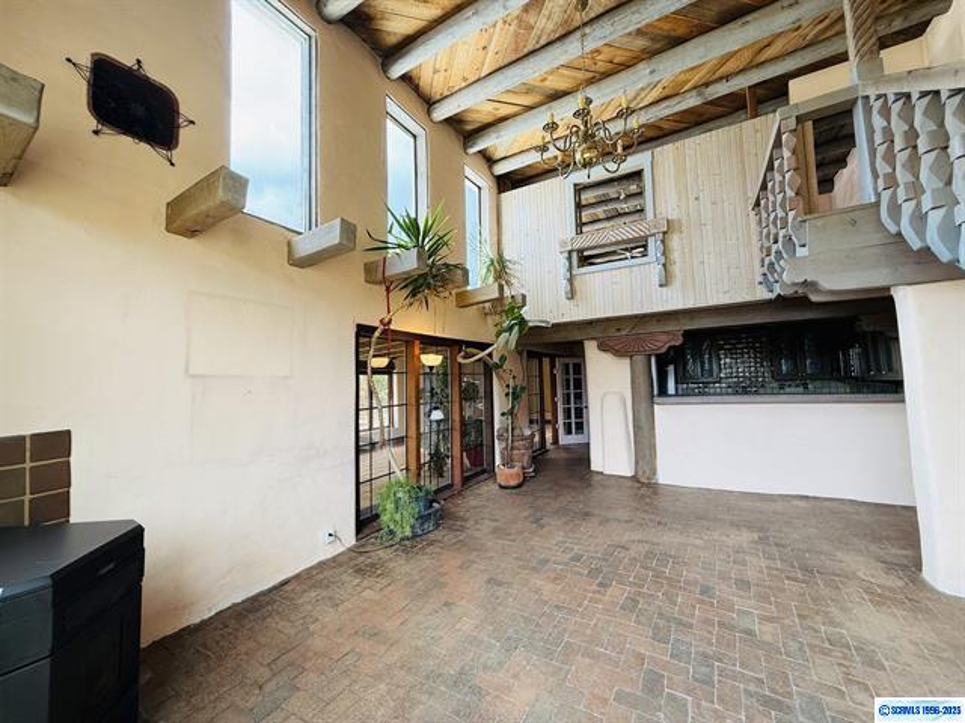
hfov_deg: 102.1
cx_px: 482
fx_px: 390
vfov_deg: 85.7
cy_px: 362
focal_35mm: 14
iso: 64
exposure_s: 1/120
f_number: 2.2
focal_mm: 2.22
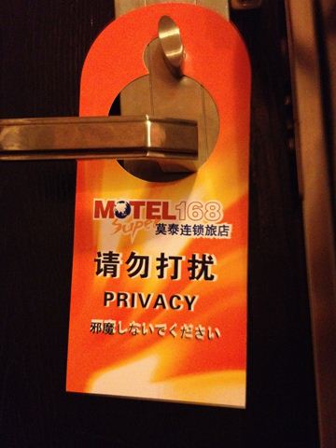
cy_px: 224
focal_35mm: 35
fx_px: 453
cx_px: 168
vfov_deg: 52.6
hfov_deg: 40.7
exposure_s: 1/15
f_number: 2.4
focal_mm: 4.28
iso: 800
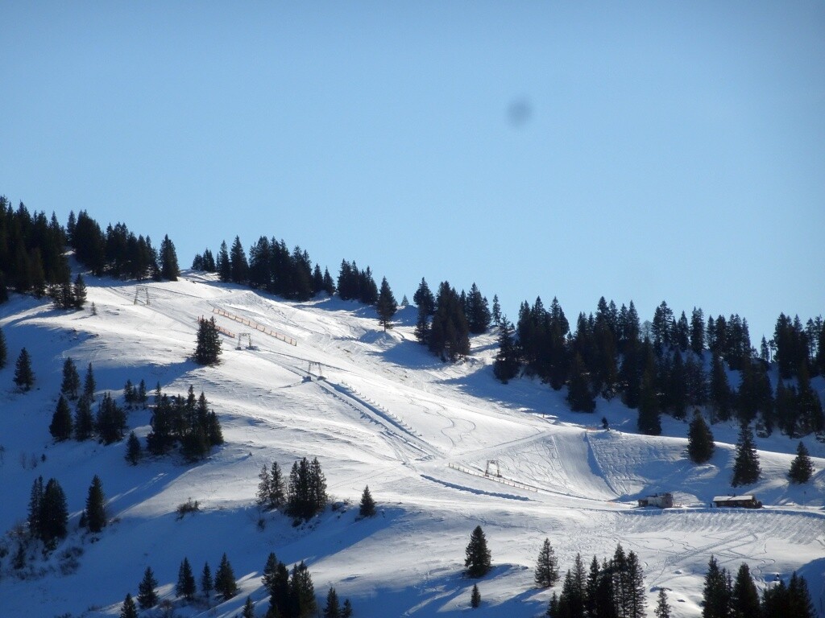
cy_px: 309
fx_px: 6673
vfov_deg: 5.3
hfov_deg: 7.1
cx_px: 412
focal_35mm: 280
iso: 80
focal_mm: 47.87
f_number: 6.3
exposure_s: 1/1000
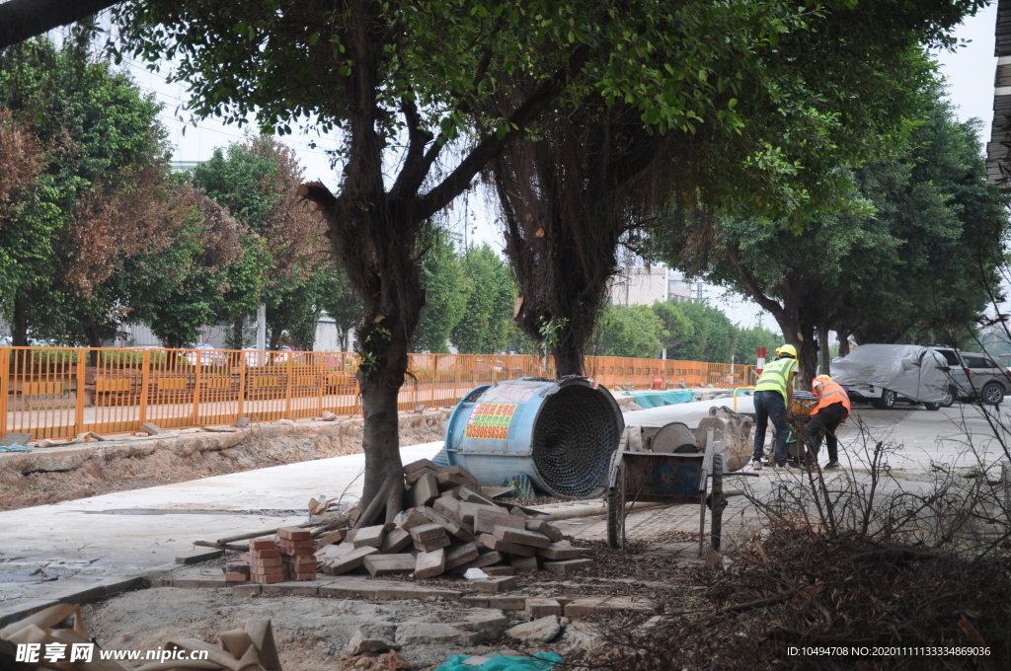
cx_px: 506
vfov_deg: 18.1
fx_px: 2104
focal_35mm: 75
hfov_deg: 27.0
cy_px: 336
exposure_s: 1/80
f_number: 5
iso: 400
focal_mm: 50
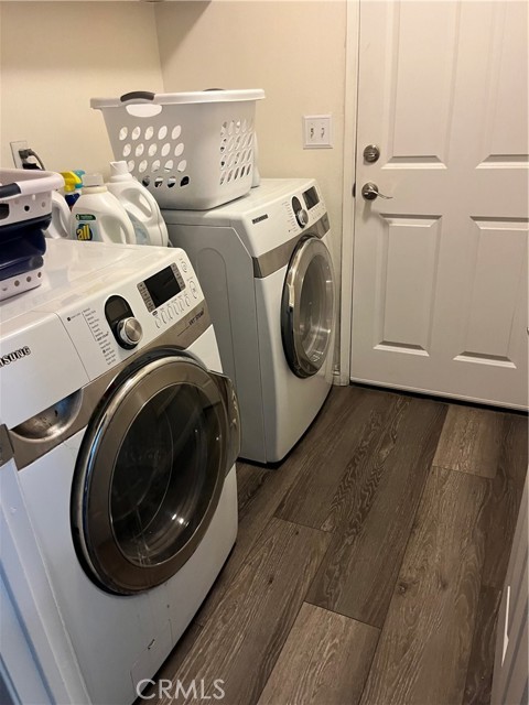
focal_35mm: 26
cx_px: 264
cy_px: 352
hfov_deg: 53.1
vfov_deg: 67.3
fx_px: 530
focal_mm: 5.1
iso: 500
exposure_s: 1/40
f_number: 1.6
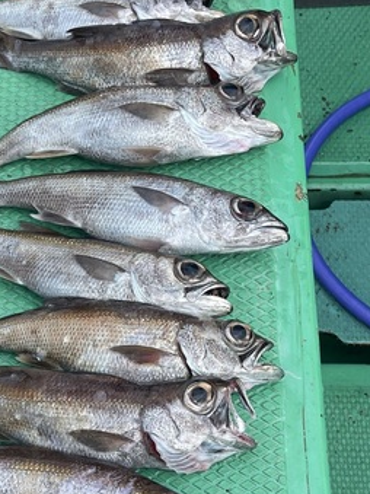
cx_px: 67
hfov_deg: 22.9
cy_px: 458
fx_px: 898
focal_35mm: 63
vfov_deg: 29.3
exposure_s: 1/1667
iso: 32
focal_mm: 5.1
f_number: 1.6
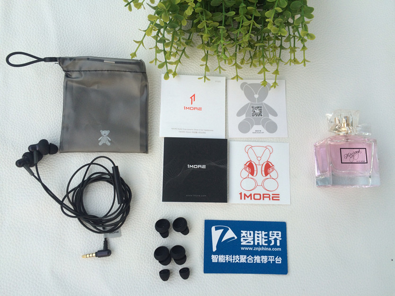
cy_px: 148
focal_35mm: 29
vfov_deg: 48.2
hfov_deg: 61.7
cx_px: 198
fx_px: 331
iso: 50
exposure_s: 1/50
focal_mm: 4.15
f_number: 2.2
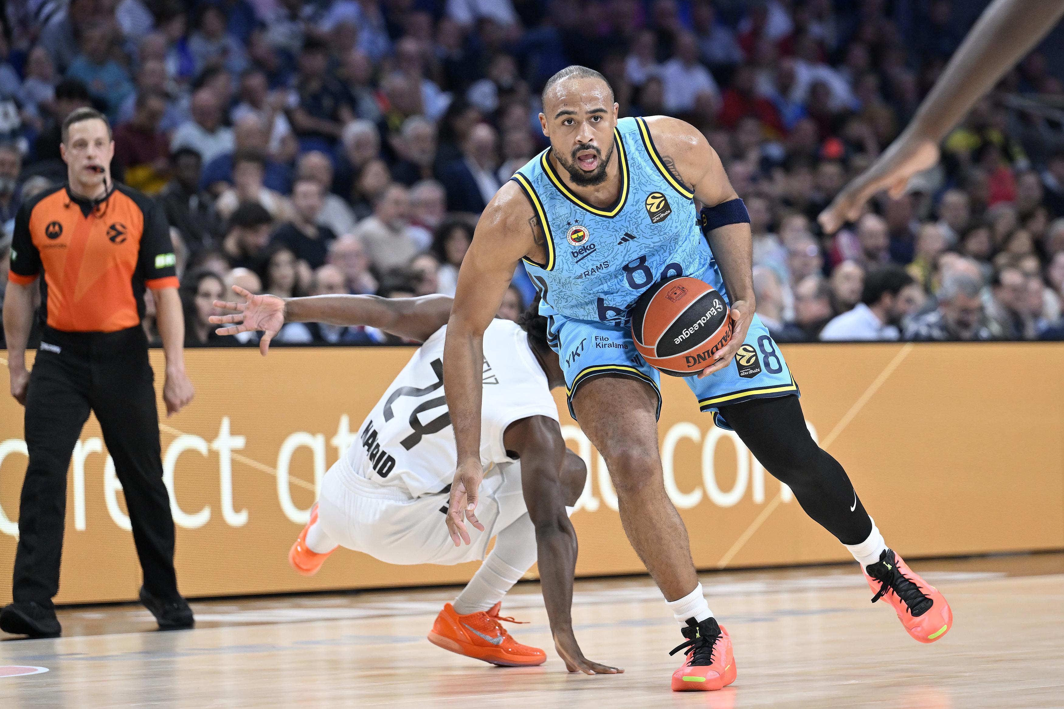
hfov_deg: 13.7
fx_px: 4433
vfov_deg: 9.1
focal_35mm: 150
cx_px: 532
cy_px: 354
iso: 2500
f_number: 3.2
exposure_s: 1/2000
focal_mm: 150
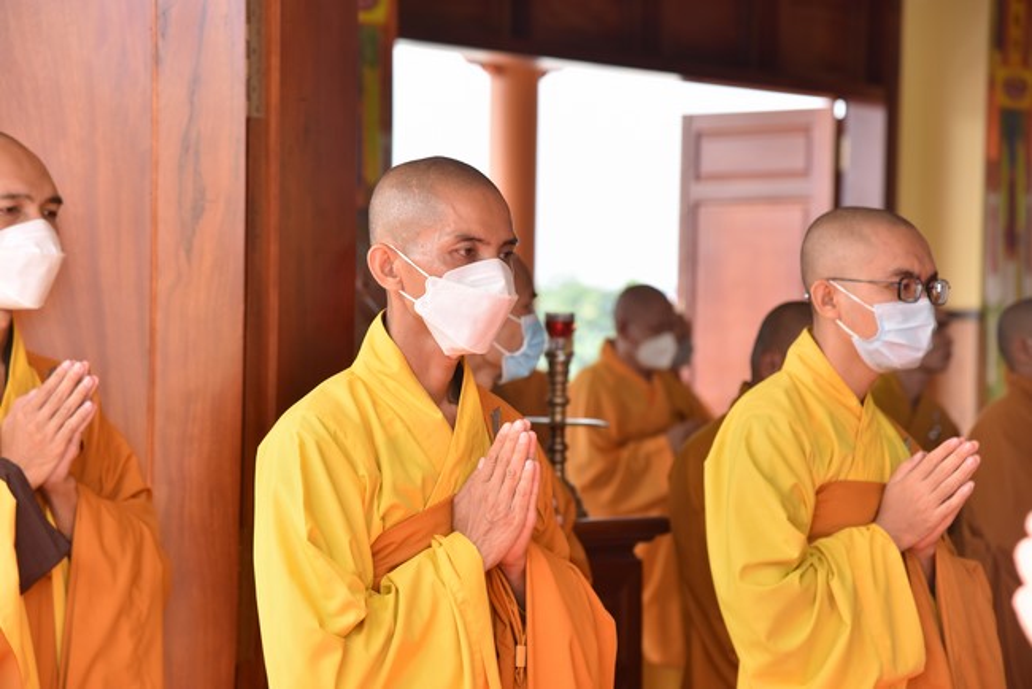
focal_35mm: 105
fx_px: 3011
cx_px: 516
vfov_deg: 13.1
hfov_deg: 19.4
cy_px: 344
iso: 200
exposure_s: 1/125
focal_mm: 105
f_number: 5.6
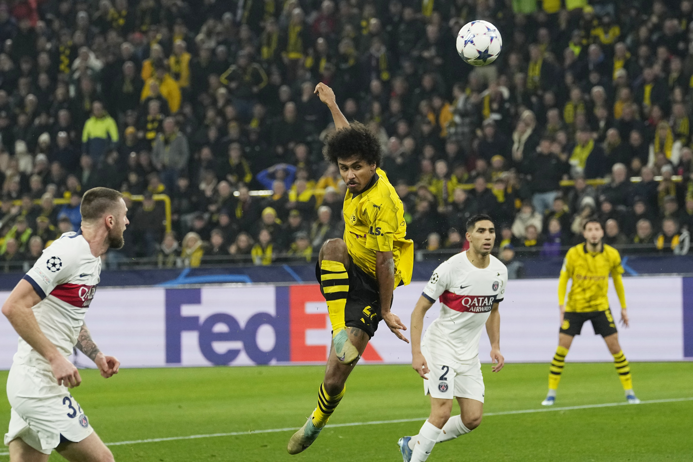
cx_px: 346
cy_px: 231
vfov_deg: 5.9
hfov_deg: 8.9
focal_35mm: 232
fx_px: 4466
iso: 4000
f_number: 4.5
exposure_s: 1/1600
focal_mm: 155
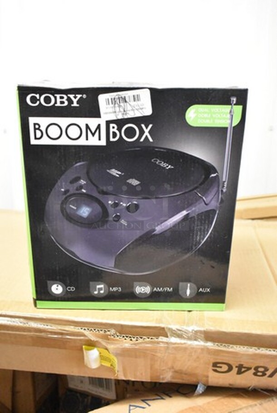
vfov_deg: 57.2
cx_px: 138
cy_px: 206
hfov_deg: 40.1
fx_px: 380
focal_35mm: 33
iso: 9000
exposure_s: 1/125
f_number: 5.6
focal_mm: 22
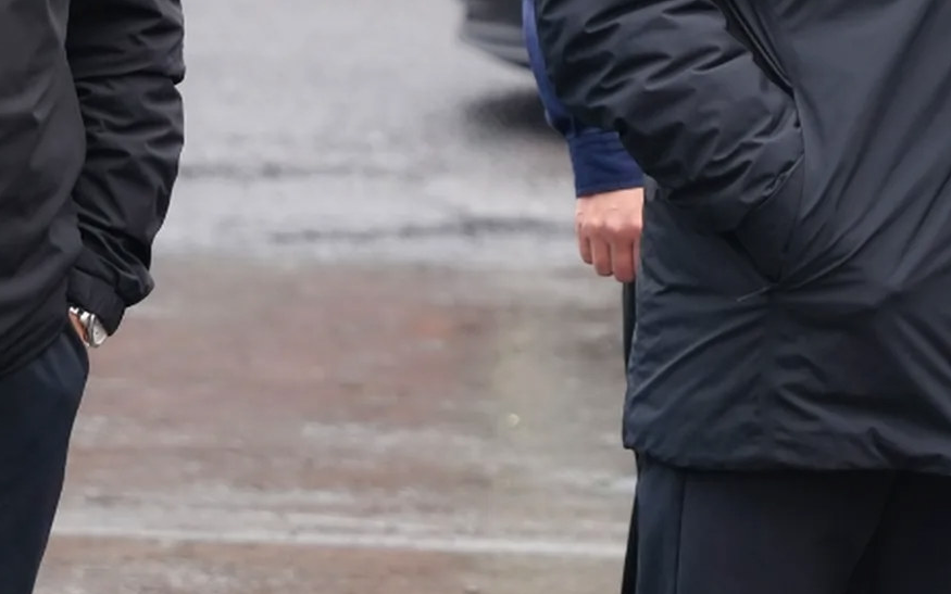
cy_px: -282
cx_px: 1126
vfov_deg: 3.9
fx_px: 8657
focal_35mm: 334
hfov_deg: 6.3
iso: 400
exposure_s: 1/200
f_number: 2.8
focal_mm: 70
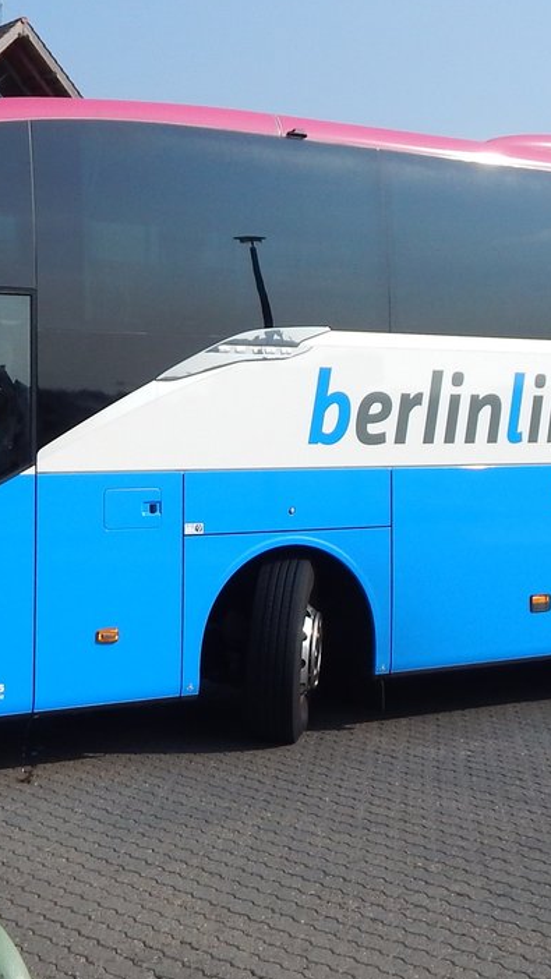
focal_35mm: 41
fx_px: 1065
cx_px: 398
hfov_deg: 28.7
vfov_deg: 49.1
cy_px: 388
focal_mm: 4
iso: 125
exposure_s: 1/640
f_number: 6
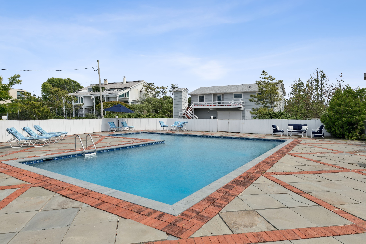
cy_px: 122
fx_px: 224
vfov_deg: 57.2
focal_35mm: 22
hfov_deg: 78.6
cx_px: 183
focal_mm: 22
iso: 200
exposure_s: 1/1000
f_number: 8
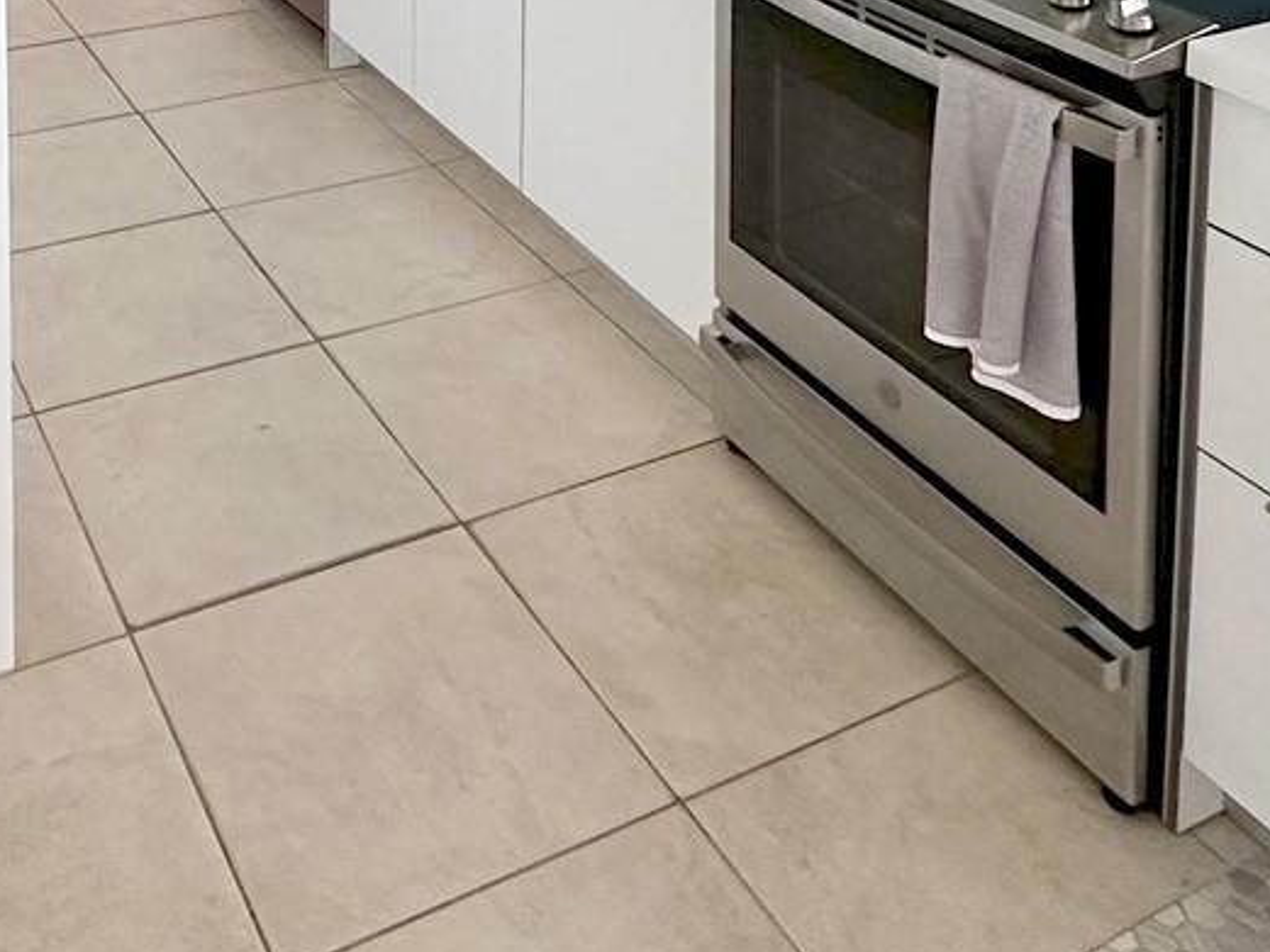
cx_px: 319
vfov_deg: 25.6
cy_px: -458
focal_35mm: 43
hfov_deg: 42.5
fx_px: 1578
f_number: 2.2
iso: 320
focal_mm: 2.22
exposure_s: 1/87
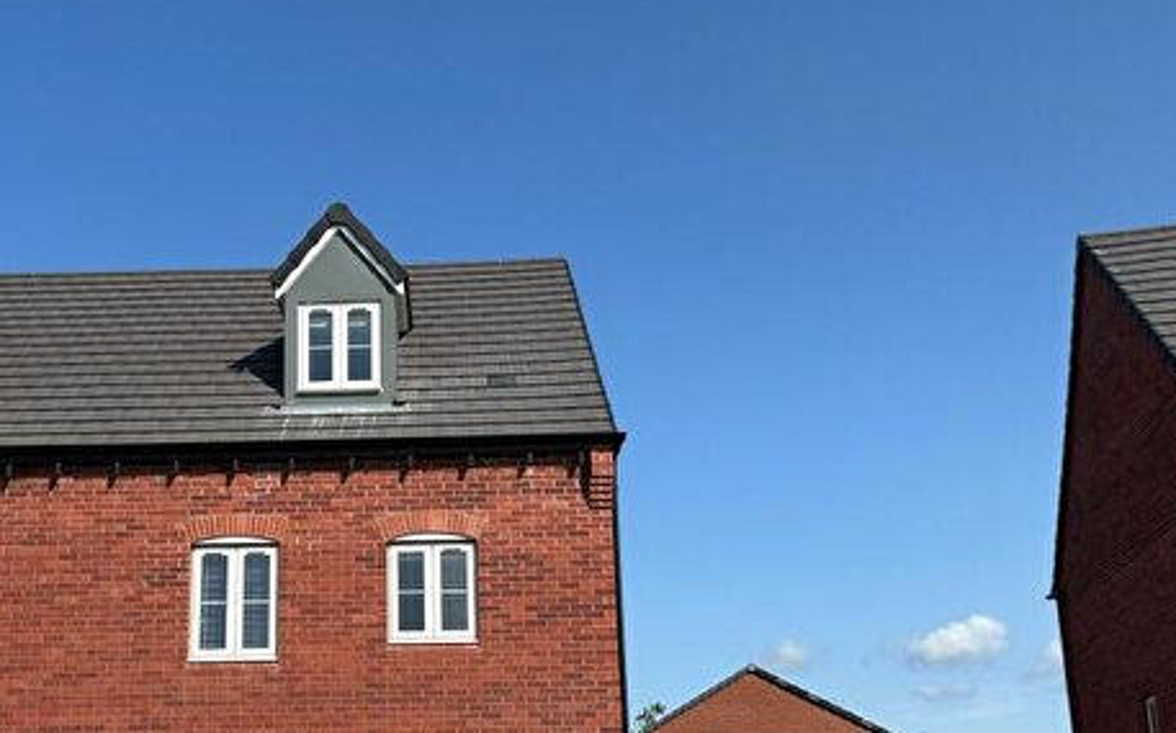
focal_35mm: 39
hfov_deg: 49.5
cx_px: 386
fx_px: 1249
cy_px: 557
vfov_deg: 32.1
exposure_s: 1/4762
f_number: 1.78
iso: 80
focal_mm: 6.86
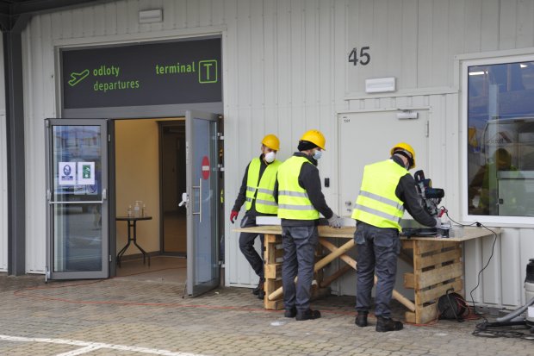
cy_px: 178
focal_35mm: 62
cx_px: 267
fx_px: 919
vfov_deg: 21.9
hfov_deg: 32.4
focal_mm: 62
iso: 1250
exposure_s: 1/800
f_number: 3.2
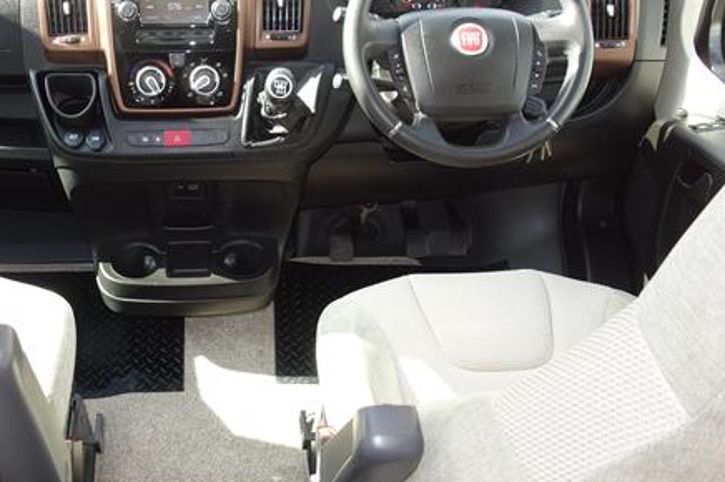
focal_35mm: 45
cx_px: 233
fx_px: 906
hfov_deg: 42.9
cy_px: 243
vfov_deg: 29.8
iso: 125
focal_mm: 10.4
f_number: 2.8
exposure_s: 1/100
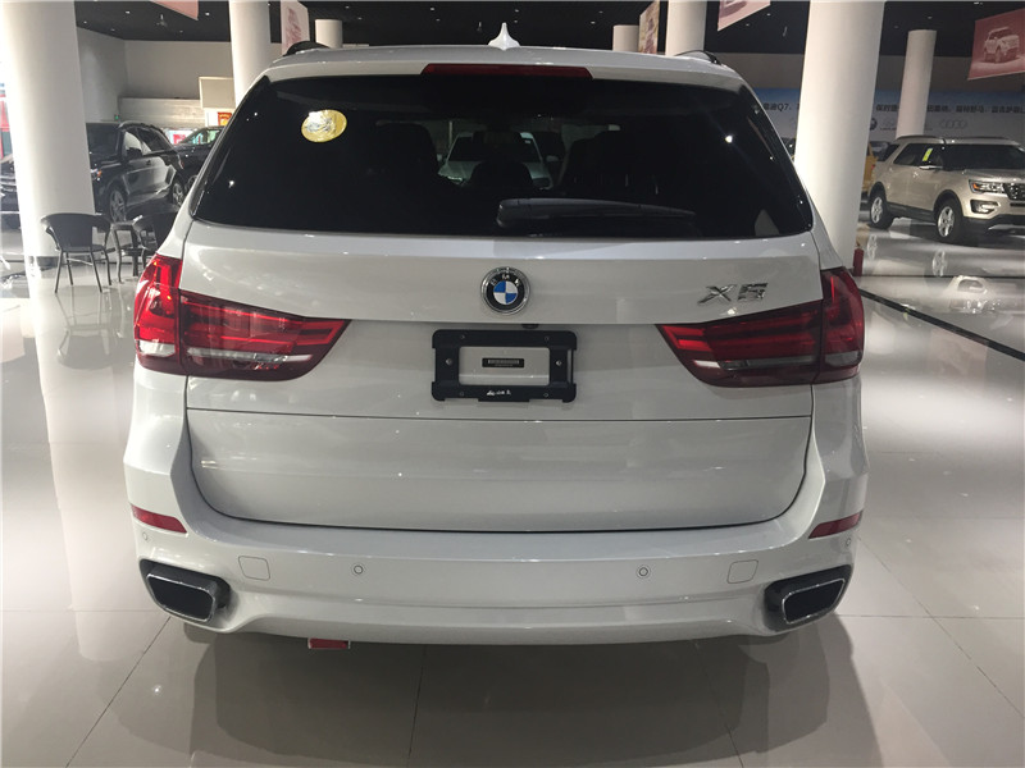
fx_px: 859
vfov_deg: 48.2
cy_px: 384
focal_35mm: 29
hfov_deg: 61.7
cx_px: 512
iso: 50
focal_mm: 4.15
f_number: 2.2
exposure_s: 1/33
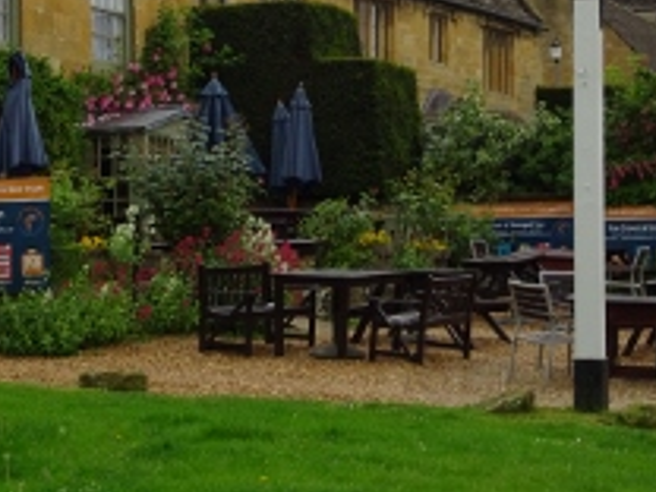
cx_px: 255
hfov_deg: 18.2
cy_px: -19
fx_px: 2047
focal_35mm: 108
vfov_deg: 13.5
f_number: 4.5
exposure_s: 1/125
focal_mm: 8.51
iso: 80
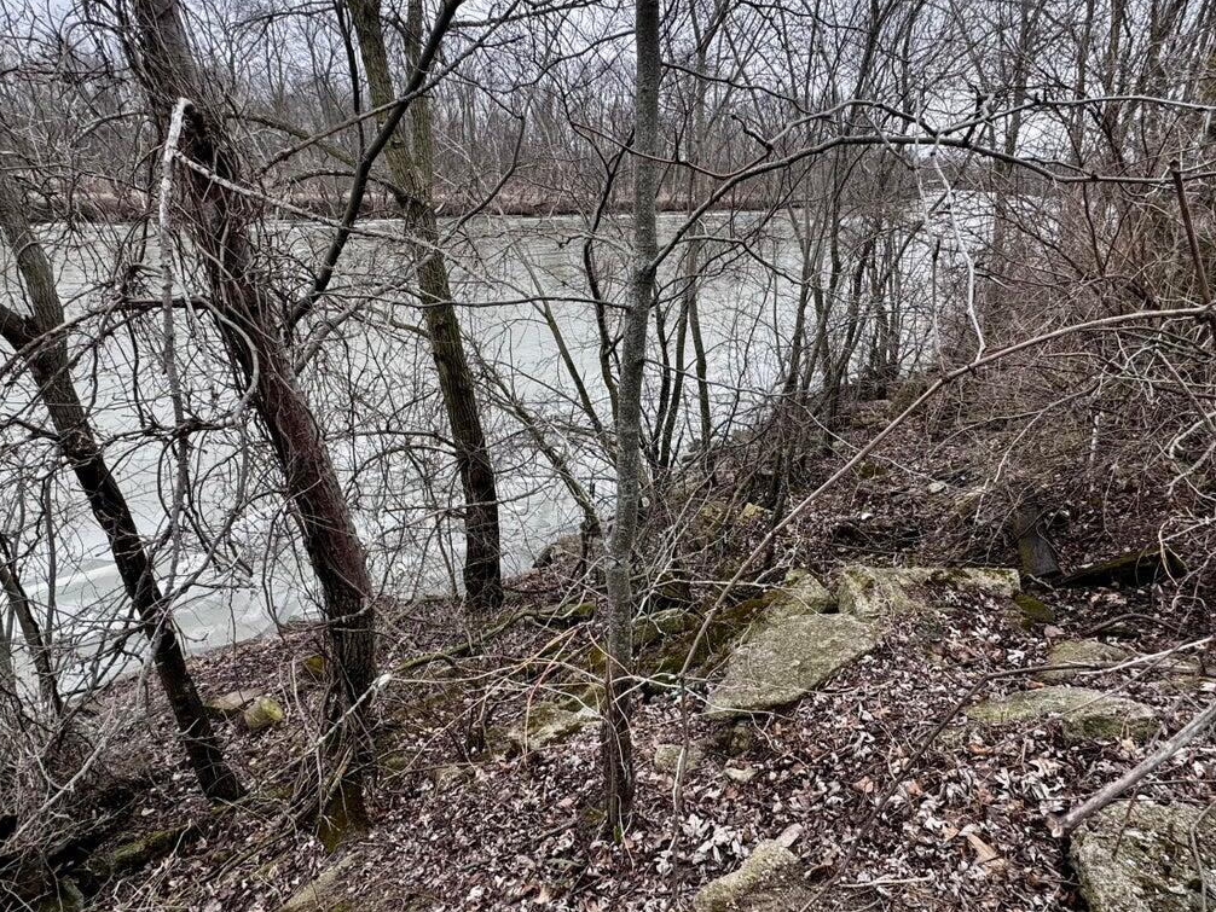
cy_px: 460
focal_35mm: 19
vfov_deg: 68.7
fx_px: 668
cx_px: 688
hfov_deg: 84.2
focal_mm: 2.22
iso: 40
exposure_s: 1/104
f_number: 2.2
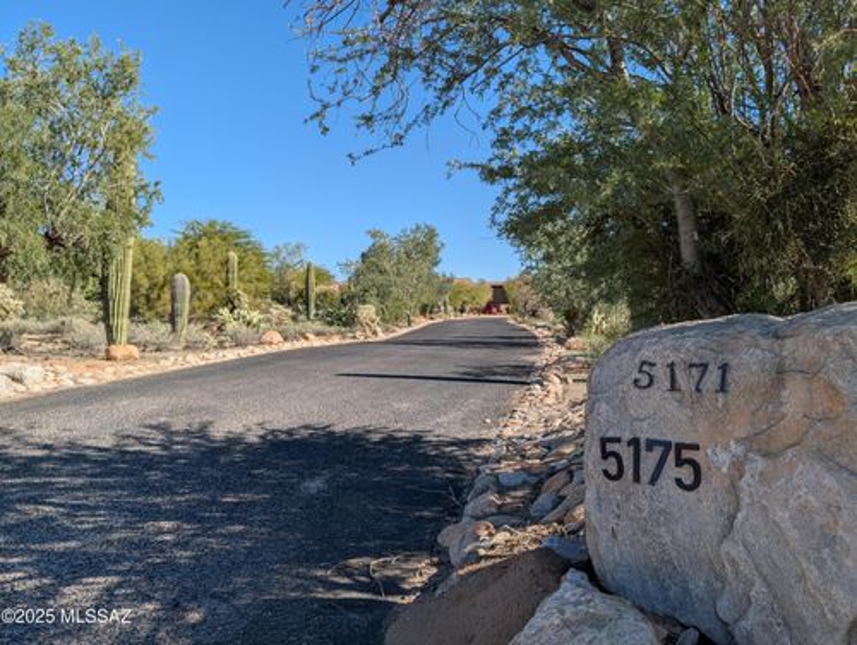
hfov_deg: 71.5
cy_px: 322
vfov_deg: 56.9
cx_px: 428
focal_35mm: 24
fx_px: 595
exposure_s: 1/1214
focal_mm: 6.9
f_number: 1.68
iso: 23
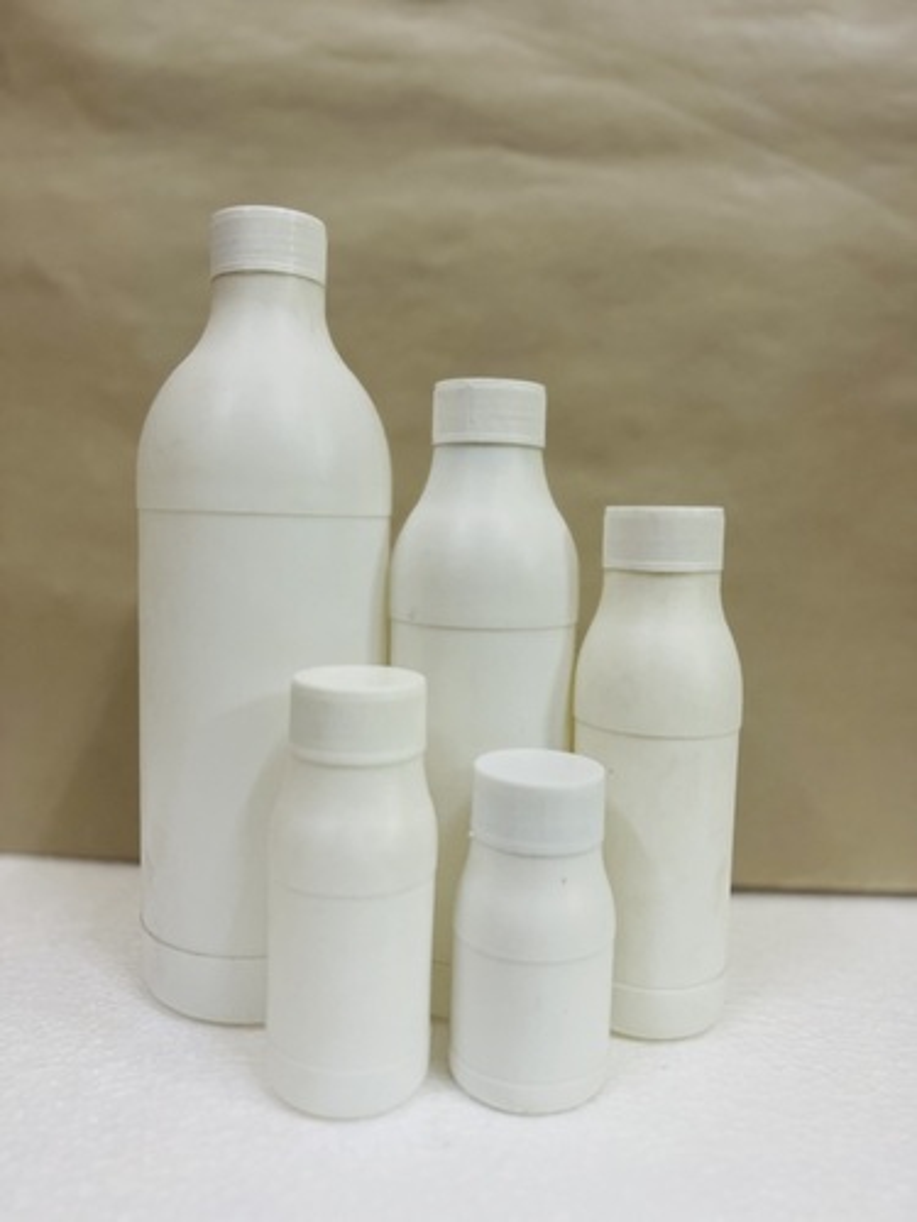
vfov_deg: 67.3
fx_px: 918
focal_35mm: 26
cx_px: 458
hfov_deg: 53.1
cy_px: 611
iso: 160
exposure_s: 1/50
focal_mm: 5.7
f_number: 1.5
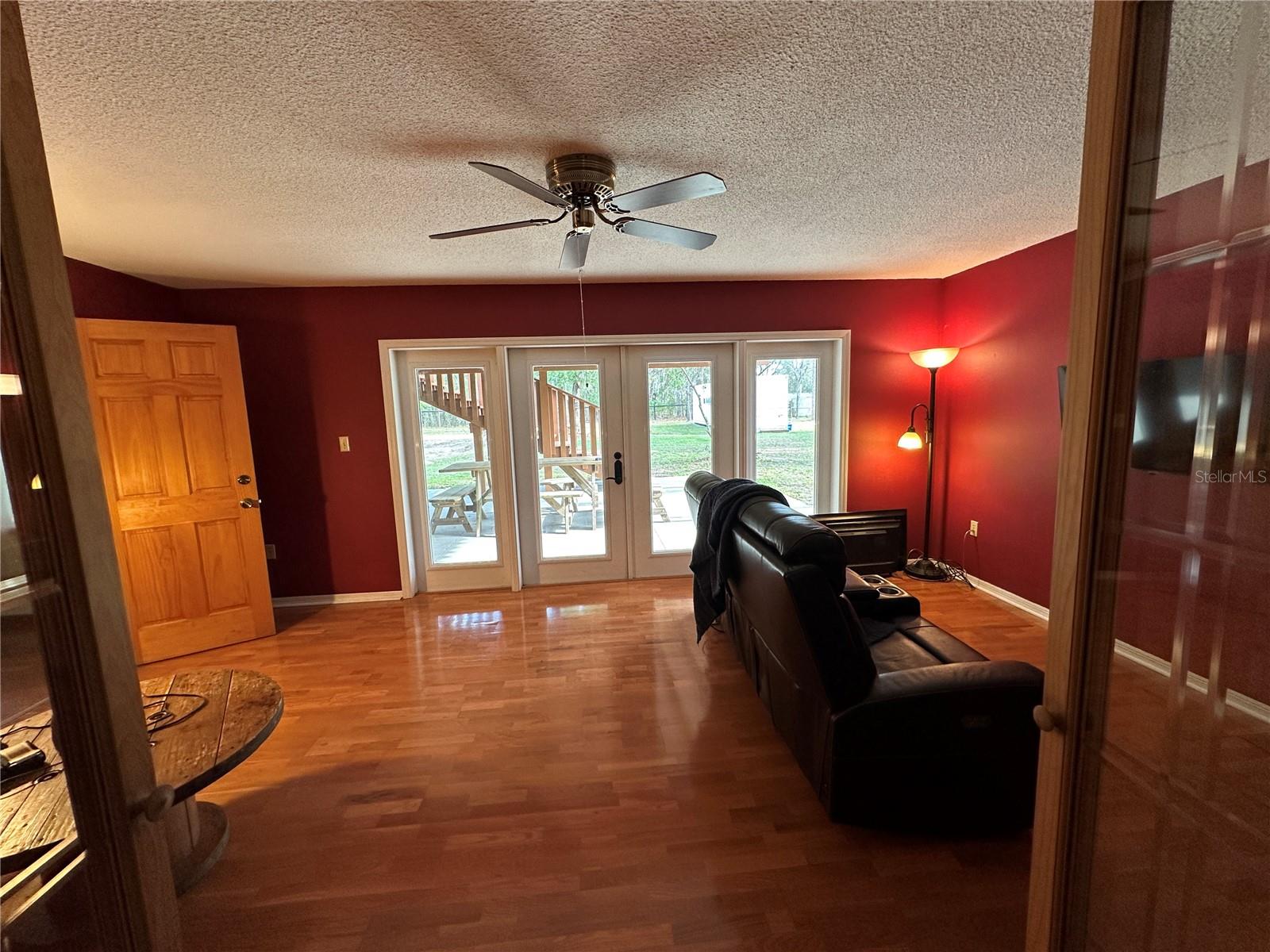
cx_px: 635
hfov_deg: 102.1
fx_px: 514
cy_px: 476
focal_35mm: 14
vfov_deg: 85.7
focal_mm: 2.22
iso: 200
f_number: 2.2
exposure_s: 1/120
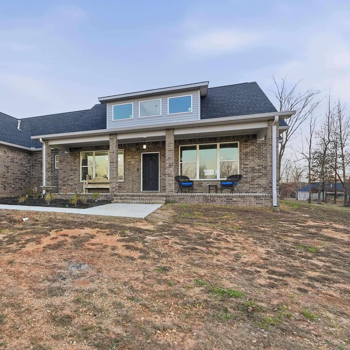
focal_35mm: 21
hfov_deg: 68.2
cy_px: 171
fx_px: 240
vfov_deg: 72.1
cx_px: 95
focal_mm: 16
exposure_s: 1/160
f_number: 9
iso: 640
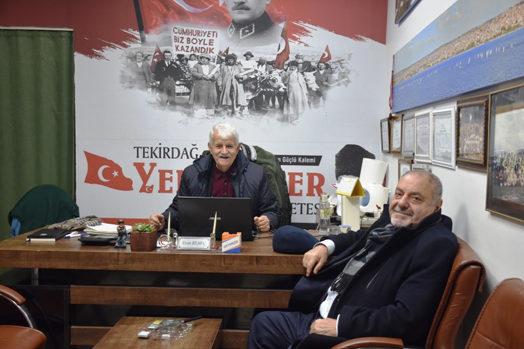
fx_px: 524
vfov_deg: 36.9
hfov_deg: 53.1
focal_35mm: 36
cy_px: 174
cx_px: 262
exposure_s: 1/80
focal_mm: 24
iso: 800
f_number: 4.5
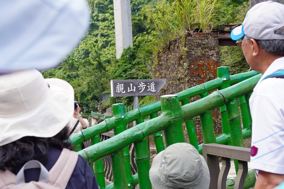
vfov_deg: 27.3
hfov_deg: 40.0
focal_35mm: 50
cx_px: 142
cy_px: 94
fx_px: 390
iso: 100
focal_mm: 33
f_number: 5
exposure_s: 1/125
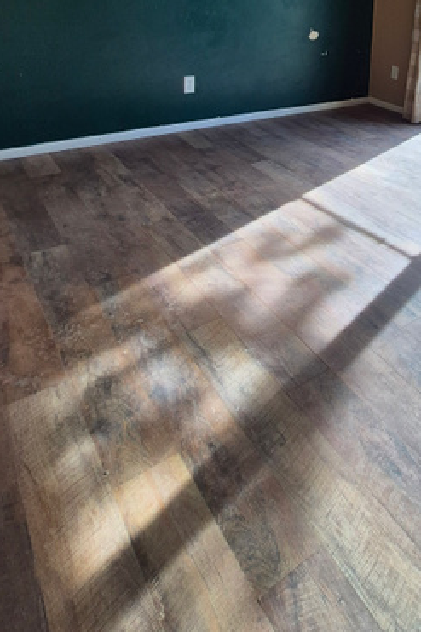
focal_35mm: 28
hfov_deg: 44.3
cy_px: 49
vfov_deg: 55.6
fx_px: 492
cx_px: 331
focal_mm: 1.74
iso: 50
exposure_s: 1/159
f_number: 2.2
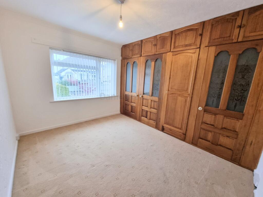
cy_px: 98
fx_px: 99
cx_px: 132
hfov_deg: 106.2
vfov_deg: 89.9
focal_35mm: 13
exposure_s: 1/60
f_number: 2.2
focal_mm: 2.2
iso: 125
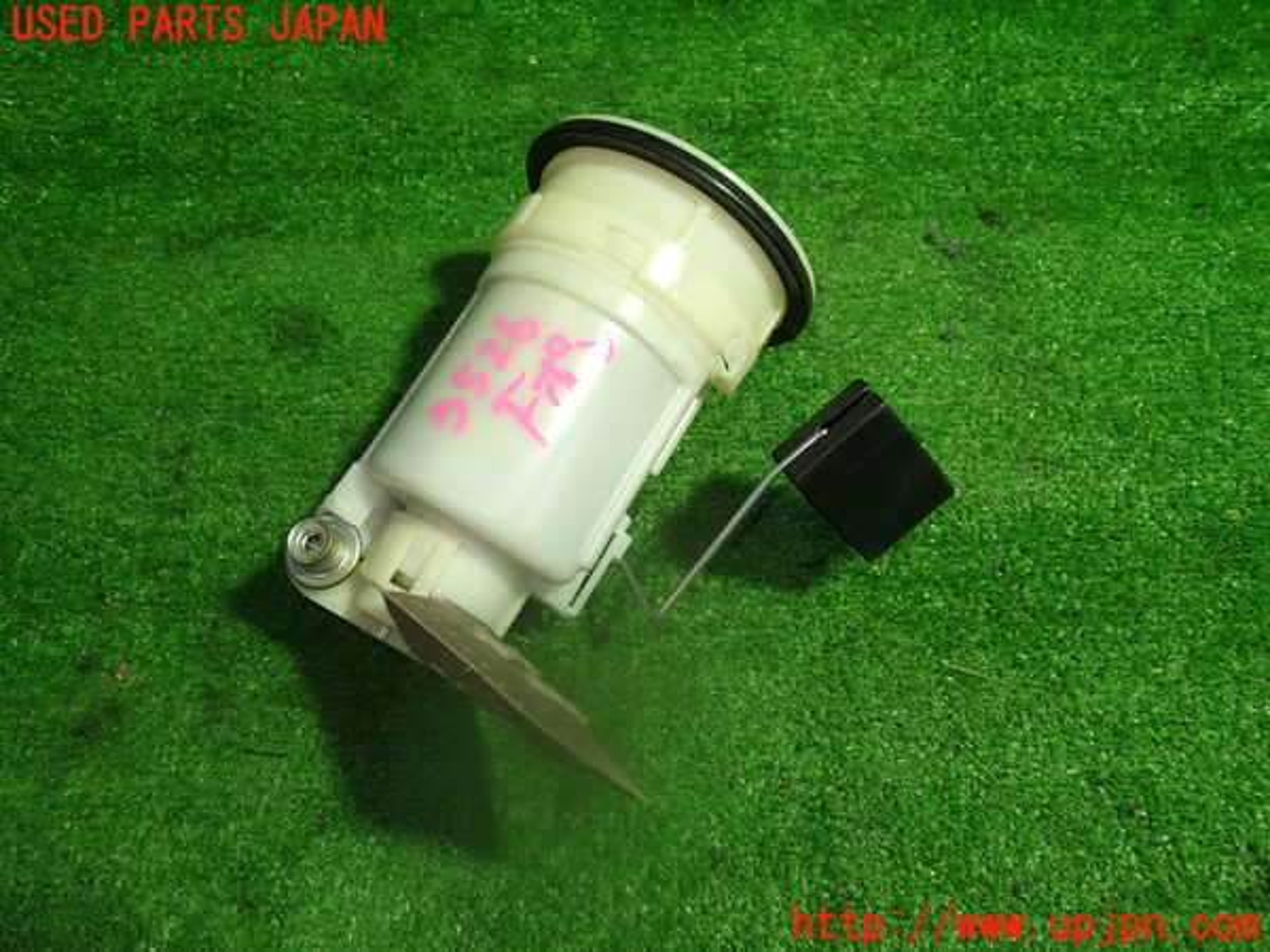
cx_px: 635
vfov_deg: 46.8
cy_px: 476
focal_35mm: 30
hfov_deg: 60.0
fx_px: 1101
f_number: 2.3
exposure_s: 1/40
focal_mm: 5.4
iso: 200
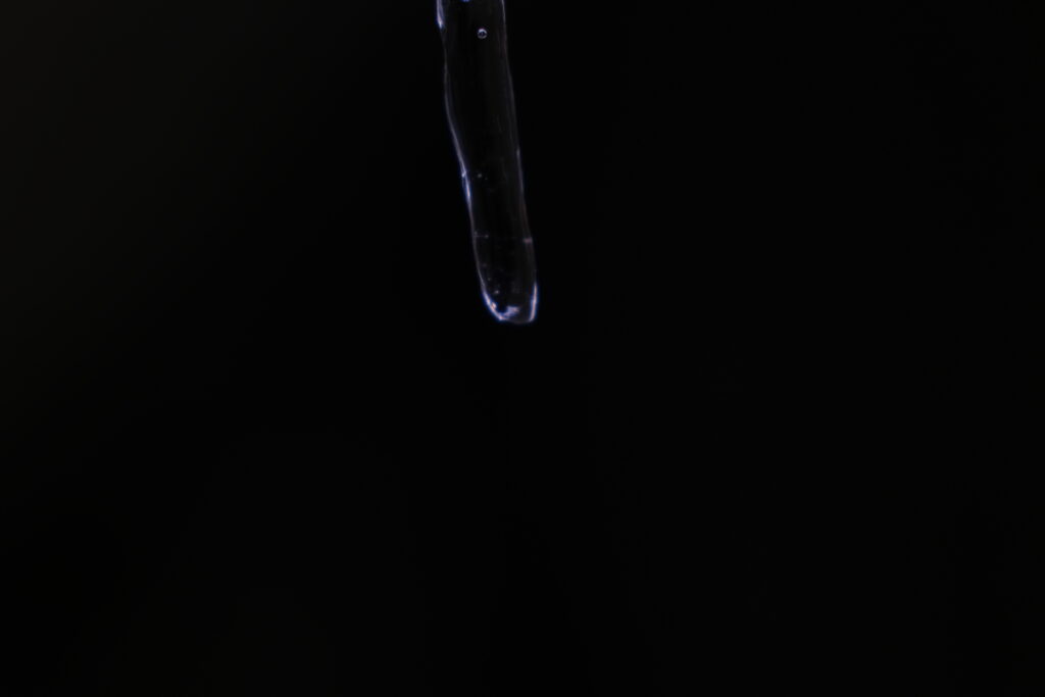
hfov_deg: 24.5
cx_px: 522
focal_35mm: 83
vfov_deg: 16.5
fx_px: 2409
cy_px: 348
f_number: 4.5
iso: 200
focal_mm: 55
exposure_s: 1/60
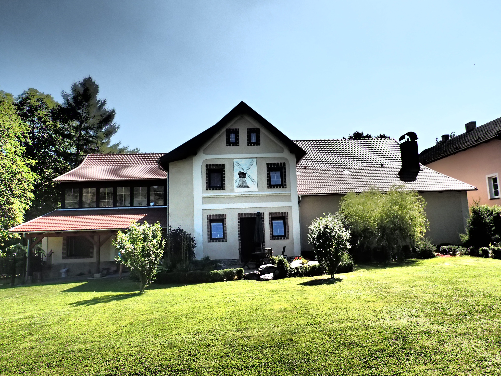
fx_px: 362
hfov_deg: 69.4
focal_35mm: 25
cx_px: 250
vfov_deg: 54.9
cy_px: 188
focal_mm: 4.5
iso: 100
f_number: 8
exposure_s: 1/160
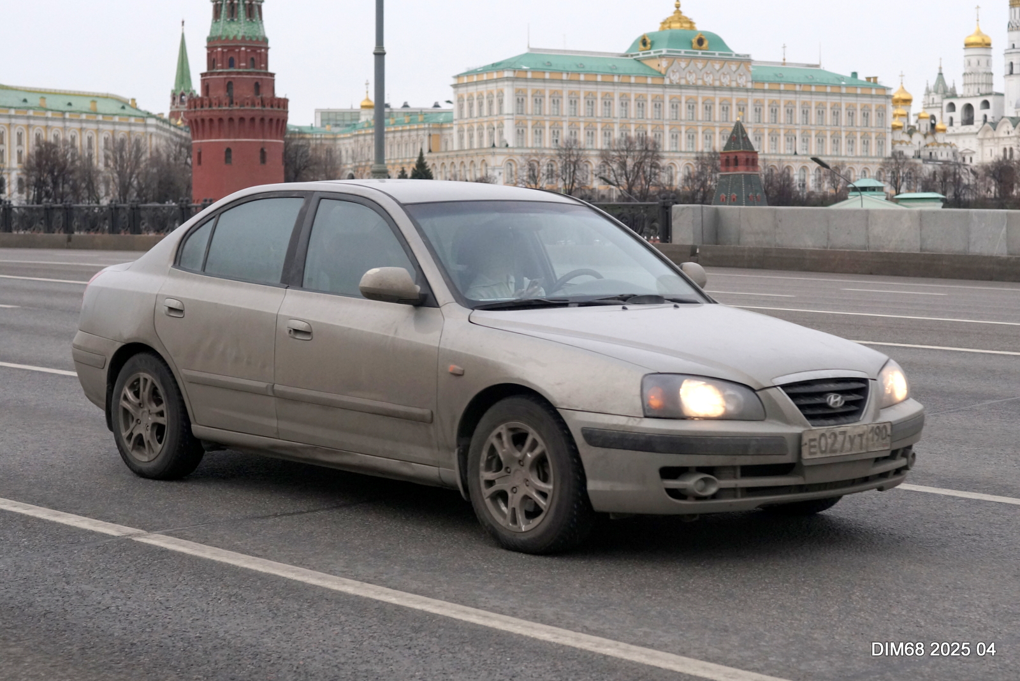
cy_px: 340
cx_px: 510
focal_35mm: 50
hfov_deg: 39.6
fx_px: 1417
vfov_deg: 27.0
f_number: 5
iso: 800
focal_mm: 50
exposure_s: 1/1000
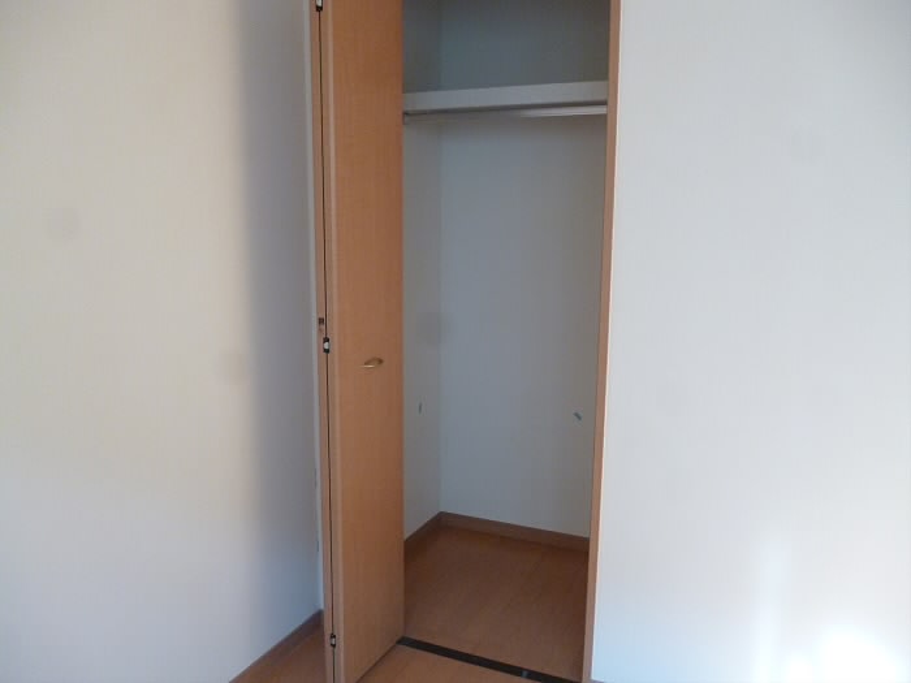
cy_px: 342
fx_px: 737
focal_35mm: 28
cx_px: 456
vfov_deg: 49.7
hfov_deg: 63.4
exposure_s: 1/60
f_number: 3.1
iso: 320
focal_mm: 5
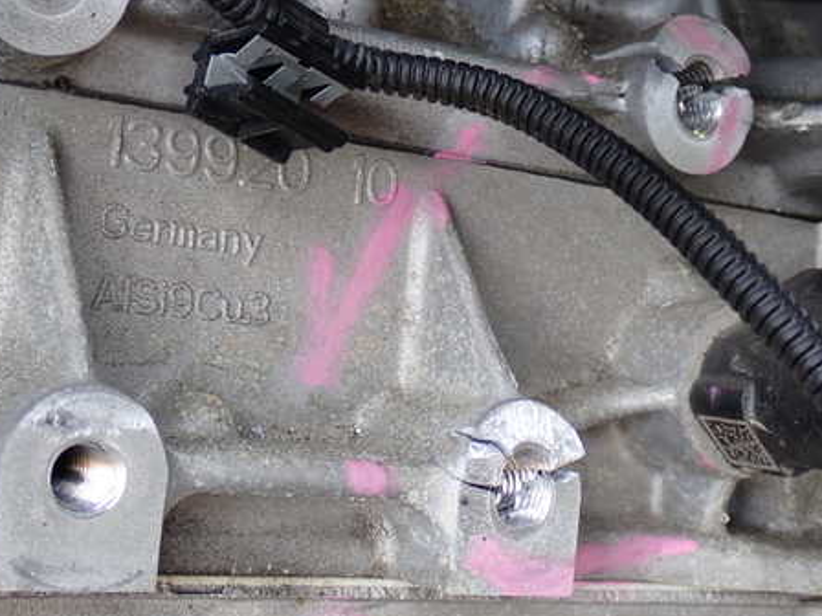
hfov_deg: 29.0
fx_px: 1591
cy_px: 264
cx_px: 376
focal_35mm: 67
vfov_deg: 21.9
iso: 200
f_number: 3.2
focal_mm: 9.01
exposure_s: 1/60
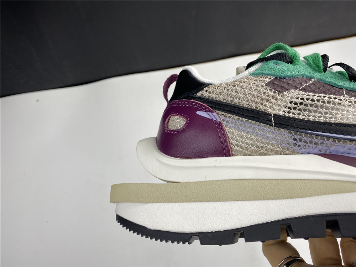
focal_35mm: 26
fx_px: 267
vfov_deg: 53.1
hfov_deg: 67.3
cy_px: 134
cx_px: 178
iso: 40
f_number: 1.8
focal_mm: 4.25
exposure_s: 1/100
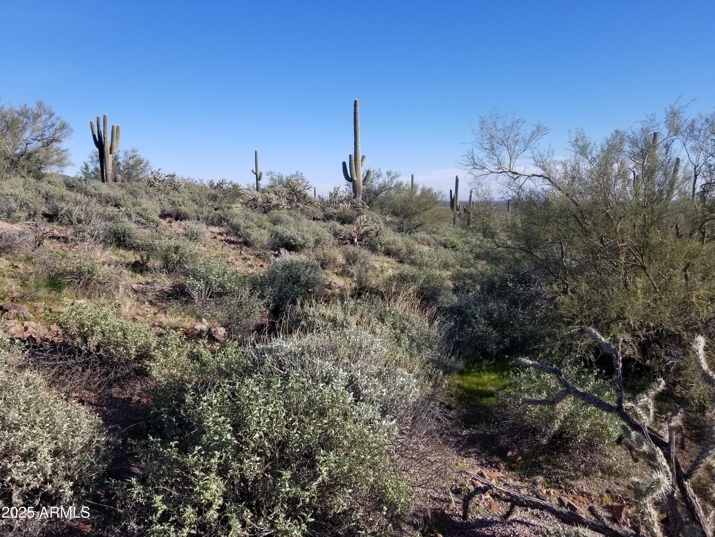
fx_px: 537
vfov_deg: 53.1
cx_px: 358
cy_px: 268
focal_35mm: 26
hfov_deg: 67.3
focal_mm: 4.25
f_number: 1.7
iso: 50
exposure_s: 1/2088
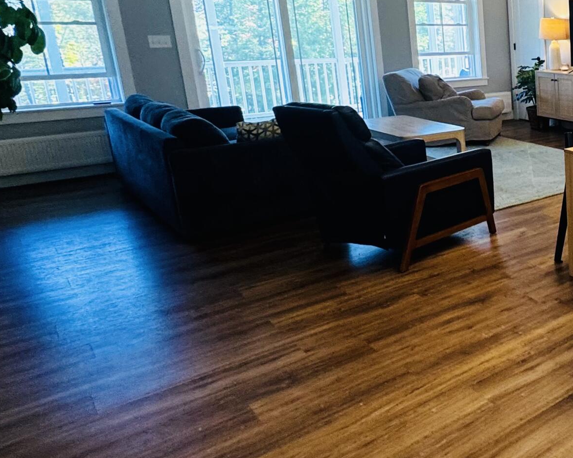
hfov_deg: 38.2
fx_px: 594
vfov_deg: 41.7
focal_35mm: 35
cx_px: 689
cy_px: 156
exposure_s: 1/60
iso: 200
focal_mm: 2.22
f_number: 2.2
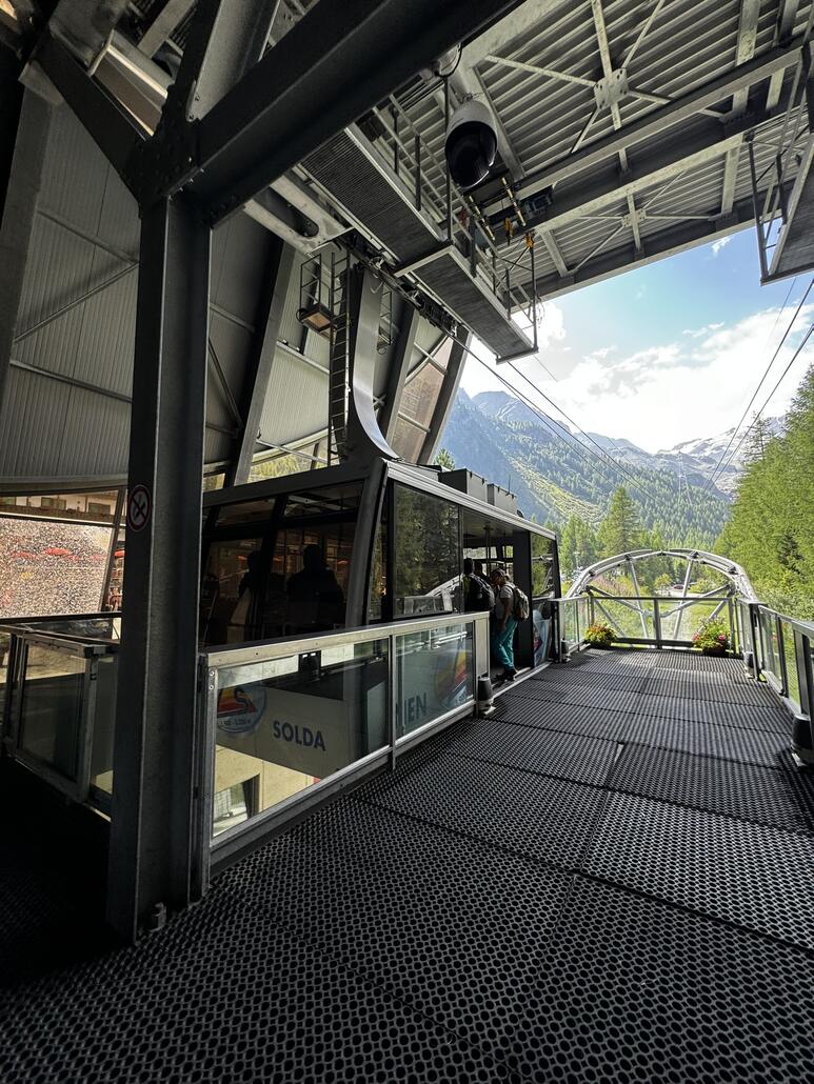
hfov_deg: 85.7
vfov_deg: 102.0
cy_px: 542
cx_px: 407
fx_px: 439
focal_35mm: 14
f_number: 2.2
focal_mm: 2.22
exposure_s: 1/99
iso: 50
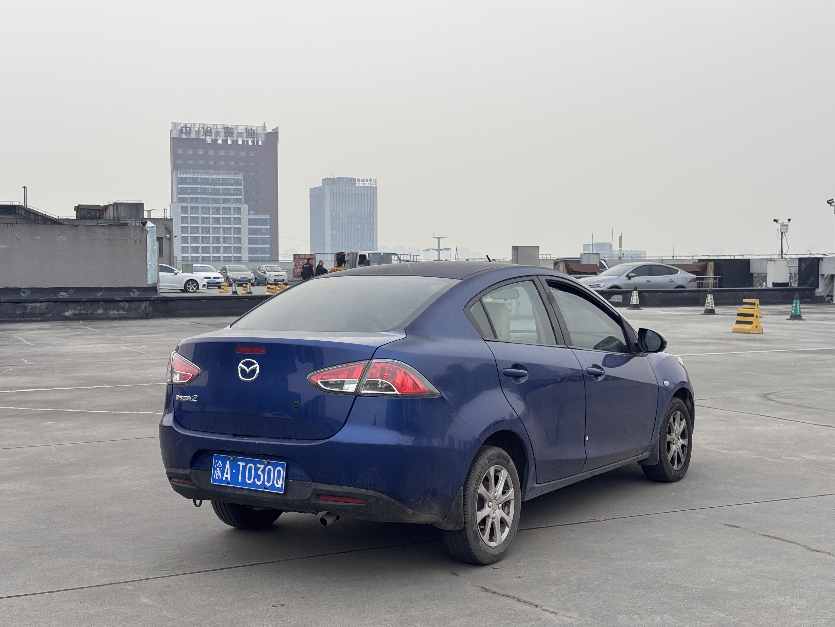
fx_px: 1158
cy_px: 314
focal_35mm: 48
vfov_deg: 30.3
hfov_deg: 39.7
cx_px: 418
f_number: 1.78
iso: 64
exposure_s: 1/756
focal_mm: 6.76
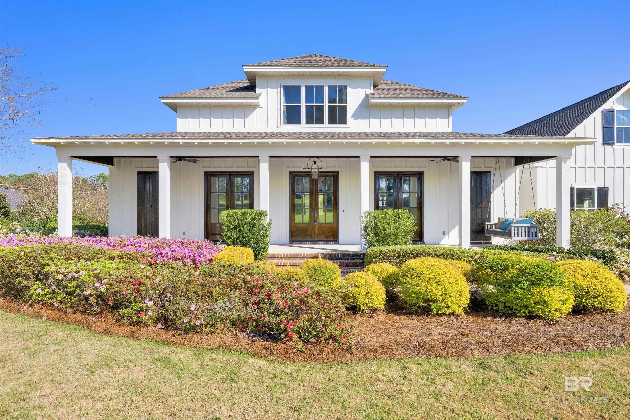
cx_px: 315
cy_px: 210
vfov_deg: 67.4
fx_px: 315
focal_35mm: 18
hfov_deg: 90.0
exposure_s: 1/320
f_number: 11
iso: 400
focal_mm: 18
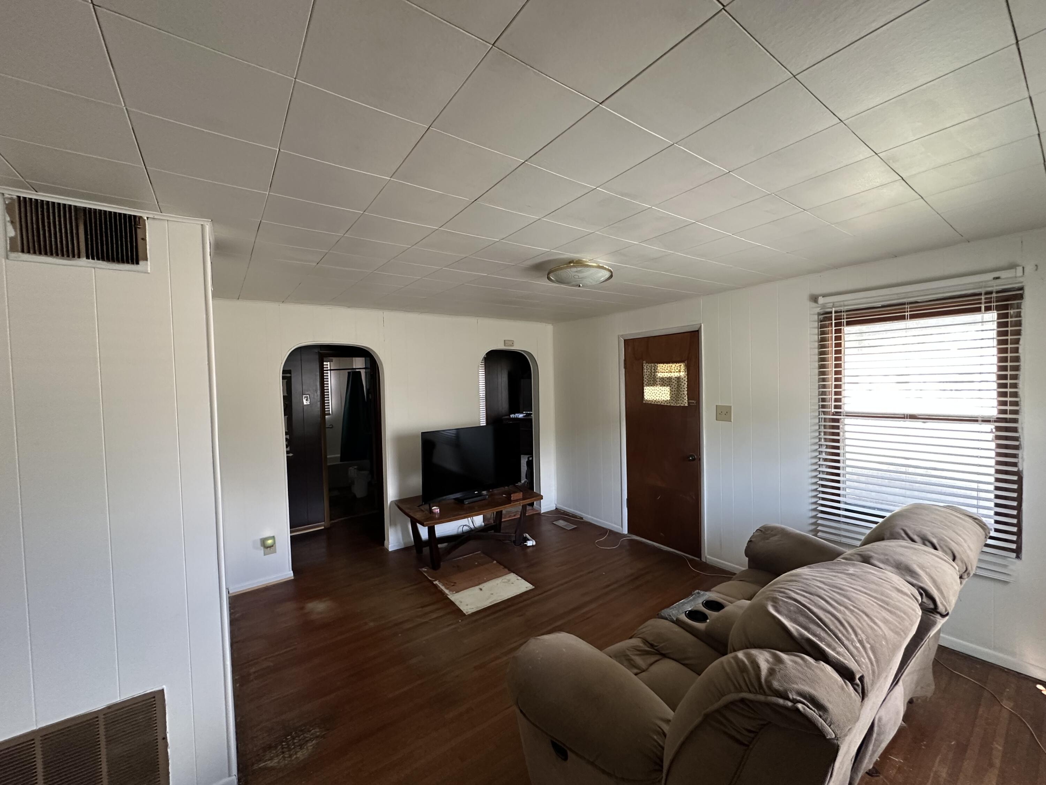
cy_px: 392
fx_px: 423
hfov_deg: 102.1
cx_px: 523
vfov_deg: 85.7
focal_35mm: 14
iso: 320
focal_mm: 2.22
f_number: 2.2
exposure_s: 1/78
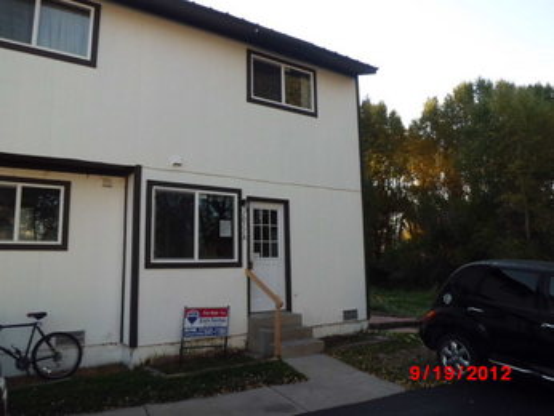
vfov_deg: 53.1
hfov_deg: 67.3
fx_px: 416
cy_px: 208
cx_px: 277
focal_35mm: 26
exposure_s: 1/320
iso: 100
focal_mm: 4.7
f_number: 2.8
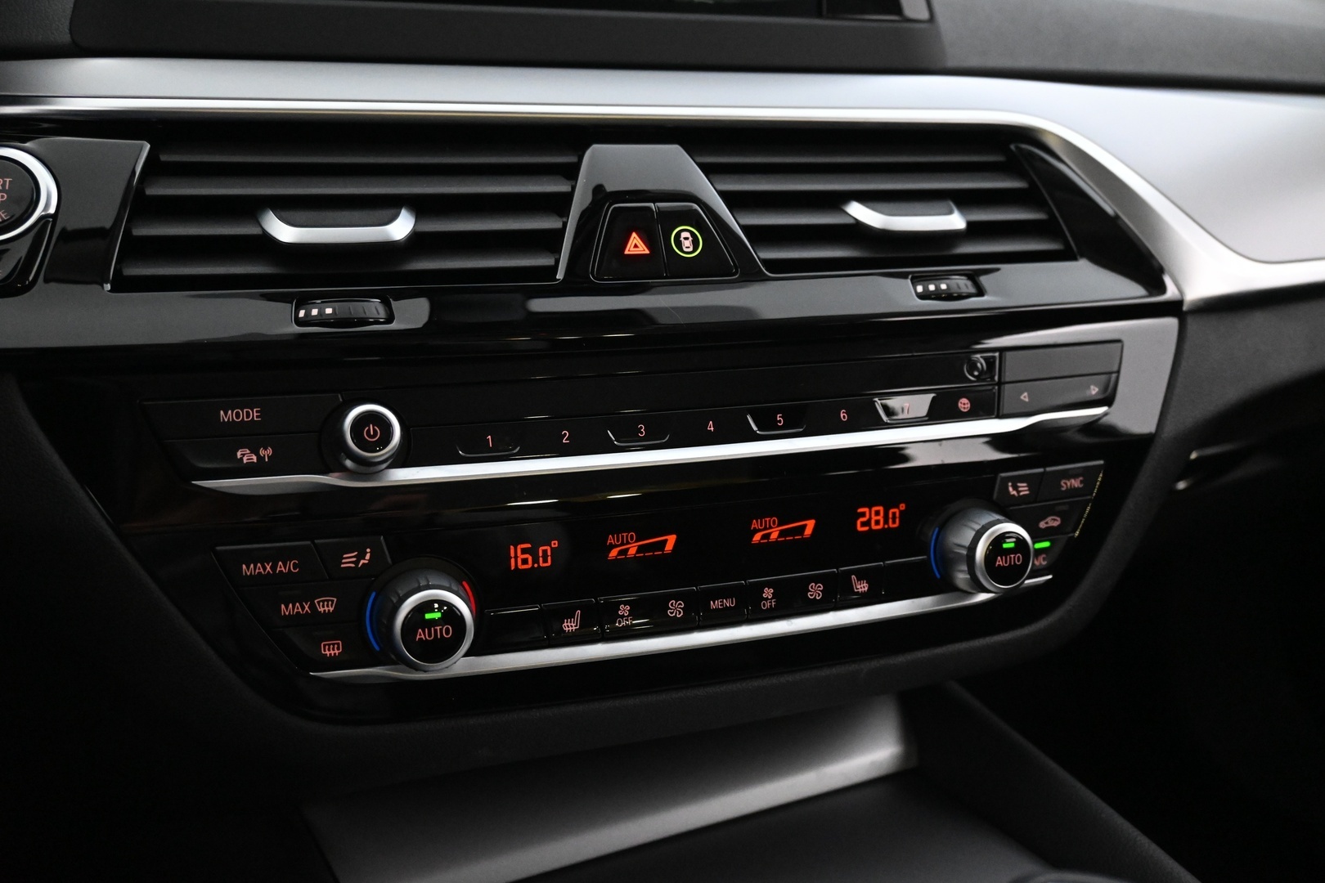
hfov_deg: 57.2
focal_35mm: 33
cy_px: 442
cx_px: 662
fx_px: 1214
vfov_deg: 40.0
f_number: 4
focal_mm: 22
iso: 5600
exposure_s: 1/40
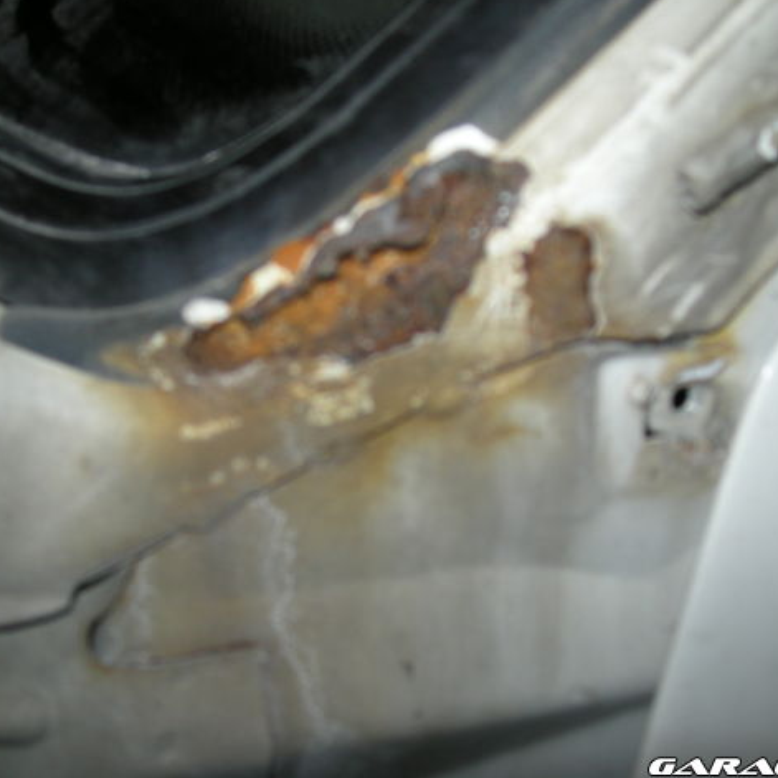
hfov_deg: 40.0
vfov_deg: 40.0
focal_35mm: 42
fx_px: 1068
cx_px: 403
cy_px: 387
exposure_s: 1/60
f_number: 2.8
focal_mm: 5.7
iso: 50
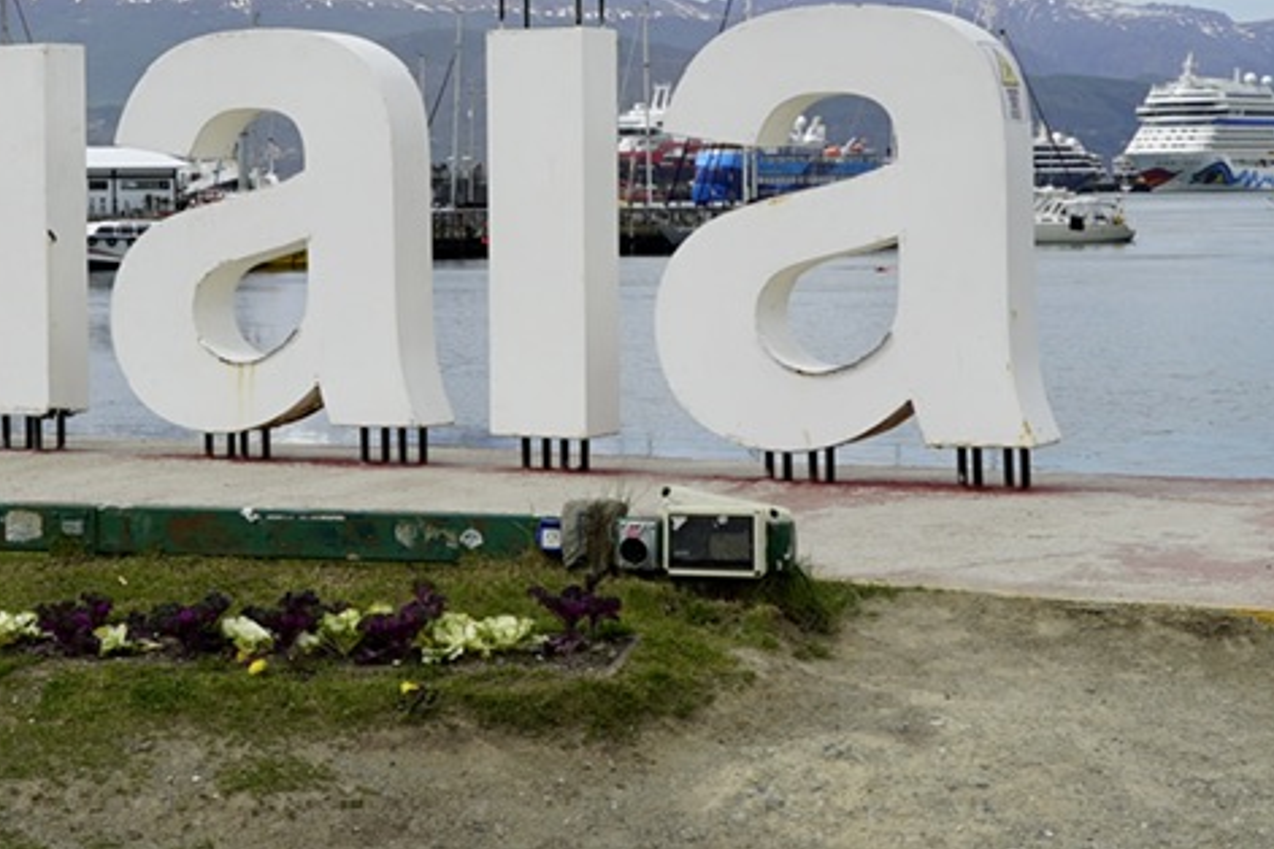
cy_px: 193
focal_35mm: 87
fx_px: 3079
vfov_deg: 15.6
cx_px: 346
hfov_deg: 23.2
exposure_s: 1/100
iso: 100
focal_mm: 32
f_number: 14
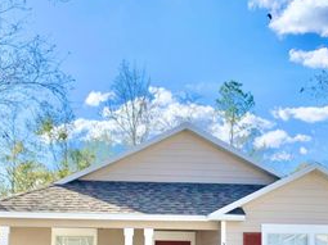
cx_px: 184
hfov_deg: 37.5
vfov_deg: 27.4
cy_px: 228
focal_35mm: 51
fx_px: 483
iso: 25
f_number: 1.8
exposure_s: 1/903
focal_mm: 4.25
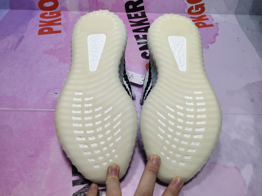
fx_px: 227
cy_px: 98
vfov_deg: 46.8
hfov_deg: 60.0
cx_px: 131
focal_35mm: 30
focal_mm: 4.35
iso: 50
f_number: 1.79
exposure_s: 1/102
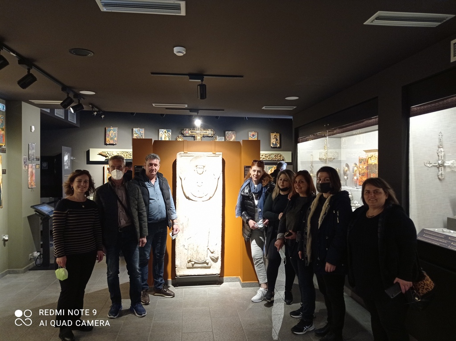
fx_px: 369
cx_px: 228
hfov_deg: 63.5
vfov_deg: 49.7
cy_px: 170
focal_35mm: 28
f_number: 1.79
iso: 279
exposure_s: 1/33.3
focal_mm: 4.74
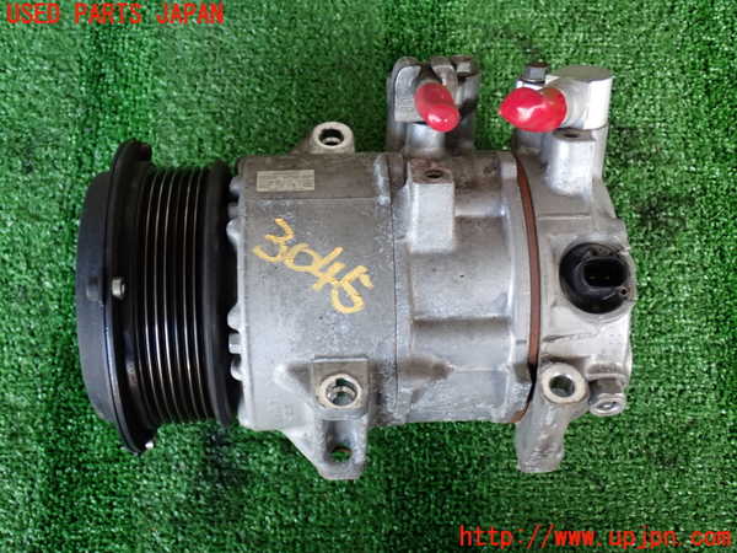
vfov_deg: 32.9
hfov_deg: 42.9
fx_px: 937
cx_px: 368
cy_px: 276
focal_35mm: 44
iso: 250
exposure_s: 1/40
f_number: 2.9
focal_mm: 7.84
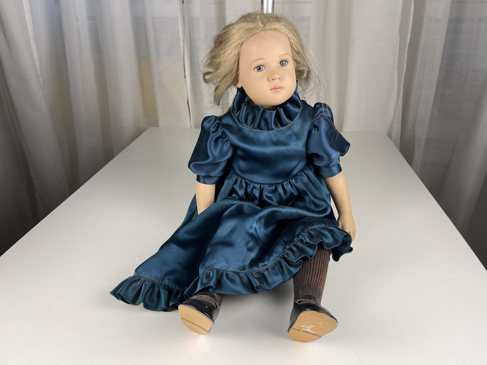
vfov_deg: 54.9
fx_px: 352
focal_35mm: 25
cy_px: 182
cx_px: 244
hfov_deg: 69.4
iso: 32
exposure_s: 1/130
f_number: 1.6
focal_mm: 5.1
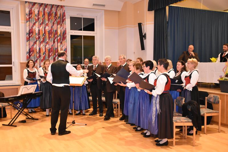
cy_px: 76
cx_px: 114
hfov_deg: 49.5
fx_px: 247
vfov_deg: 34.2
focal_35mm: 39
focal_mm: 26
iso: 4000
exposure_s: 1/60
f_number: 4
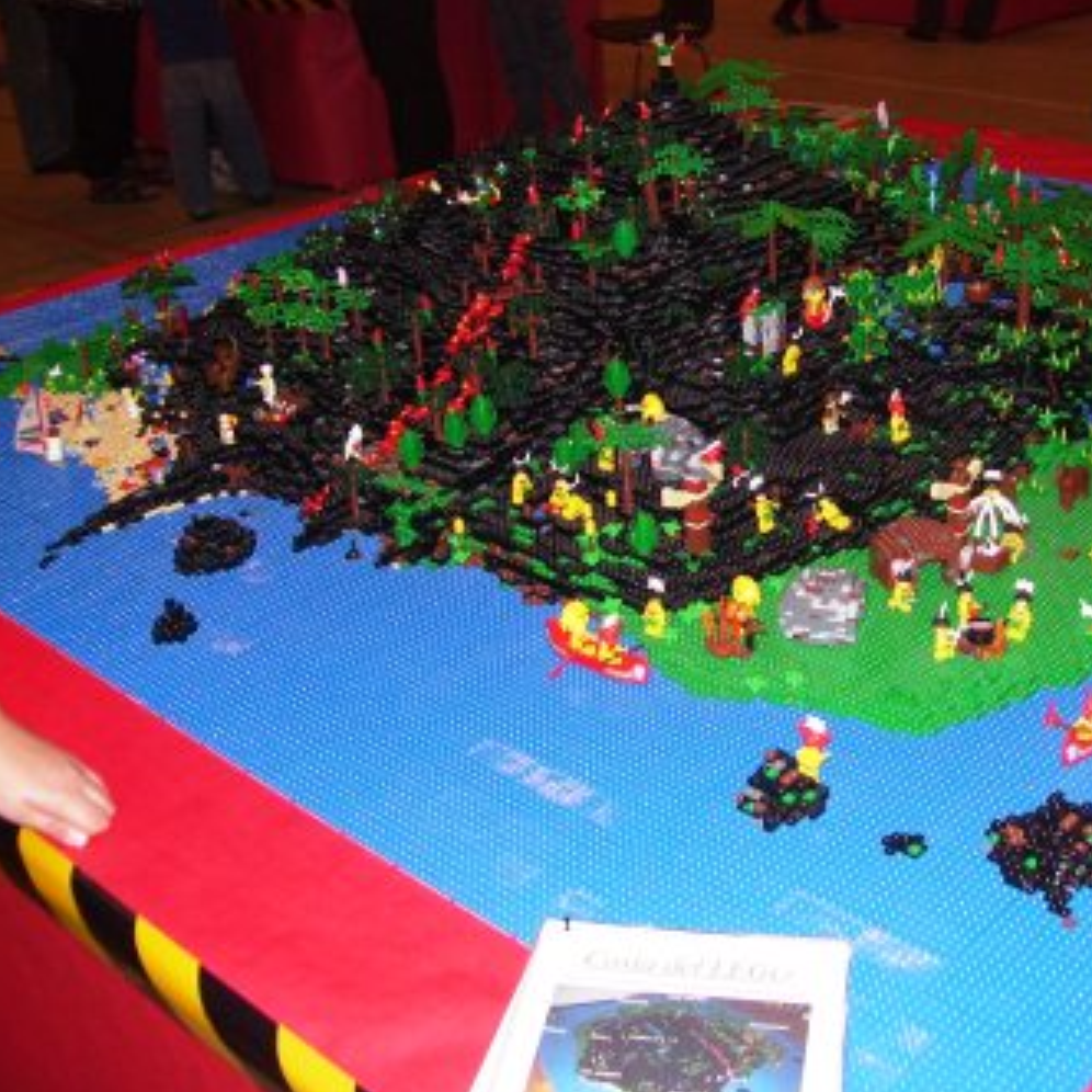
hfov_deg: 39.0
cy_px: 546
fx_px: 1535
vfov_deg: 39.2
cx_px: 648
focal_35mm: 43
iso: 80
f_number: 2.7
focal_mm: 6
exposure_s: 1/60
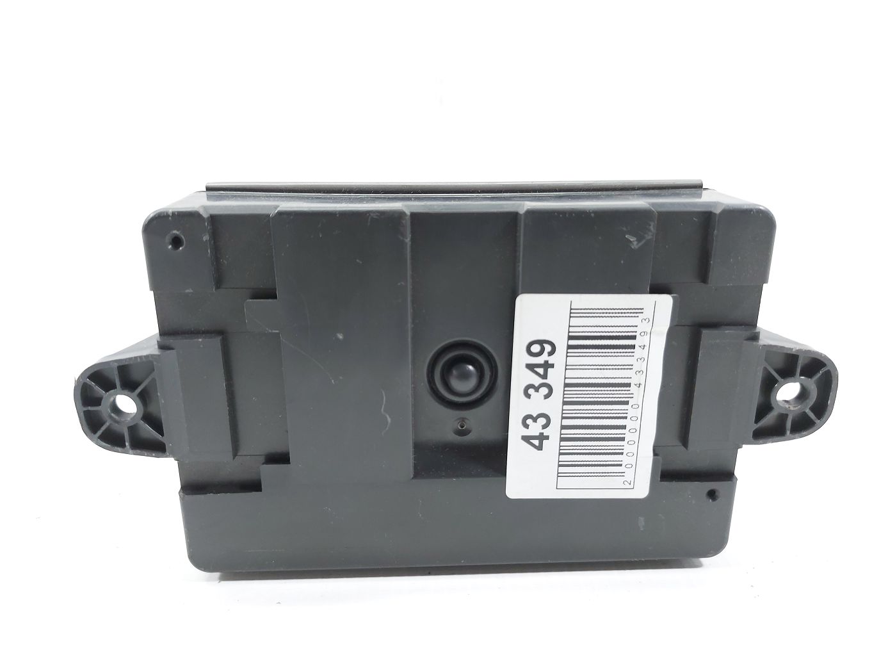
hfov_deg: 71.6
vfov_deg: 56.8
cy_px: 333
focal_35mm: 24
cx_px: 444
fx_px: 616
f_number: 1.8
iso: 160
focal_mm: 5.23
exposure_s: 1/50
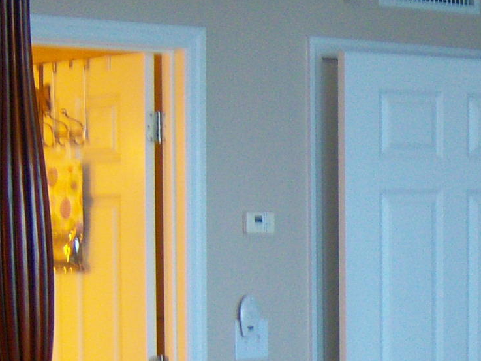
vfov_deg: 11.7
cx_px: 508
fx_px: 1737
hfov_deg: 15.4
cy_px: 389
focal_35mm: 125
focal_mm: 7.5
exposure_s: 1/40
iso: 160
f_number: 2.8
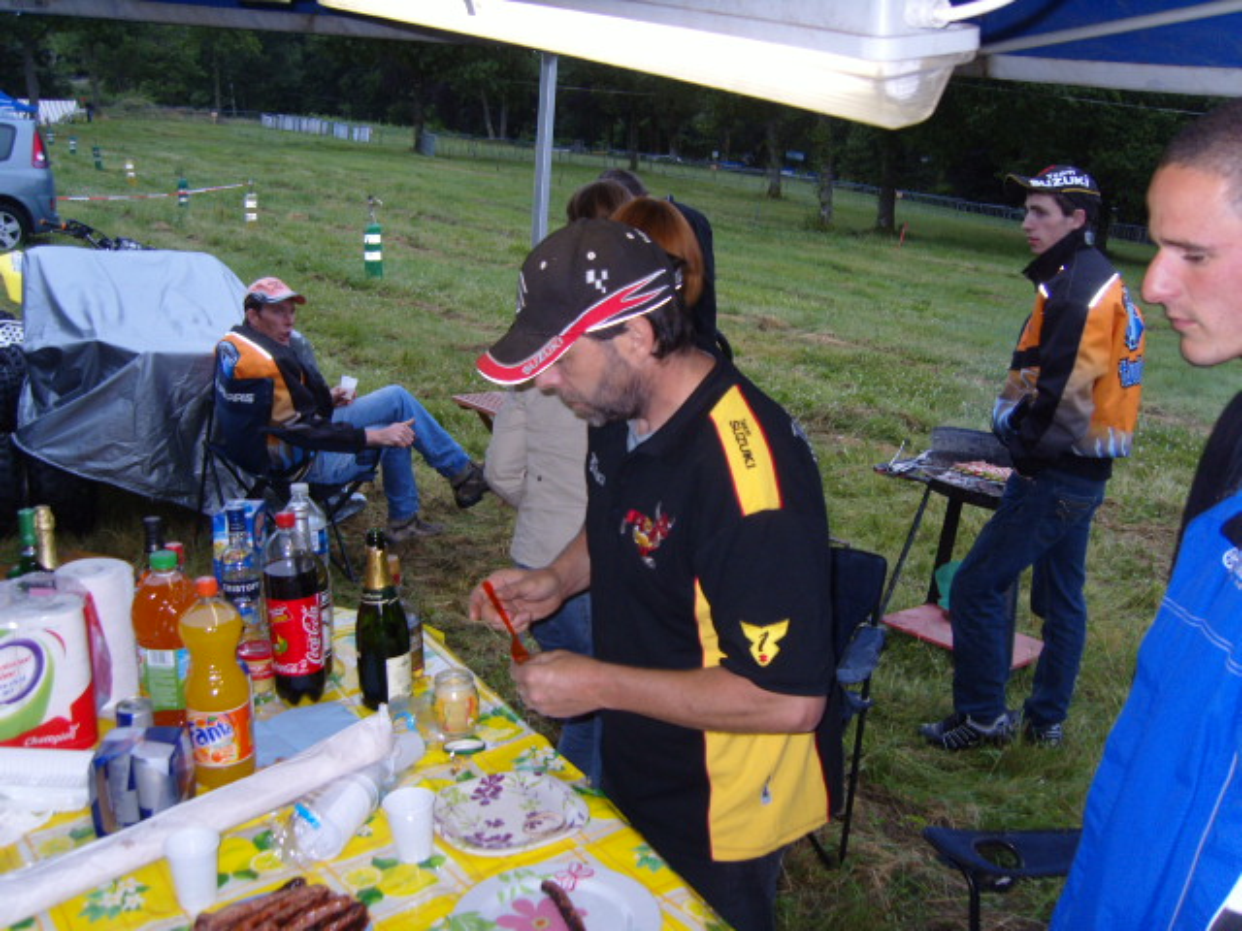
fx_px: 1256
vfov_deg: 40.7
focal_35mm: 35
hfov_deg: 52.6
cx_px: 621
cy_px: 466
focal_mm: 7.4
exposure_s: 1/30
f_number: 2.8
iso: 100
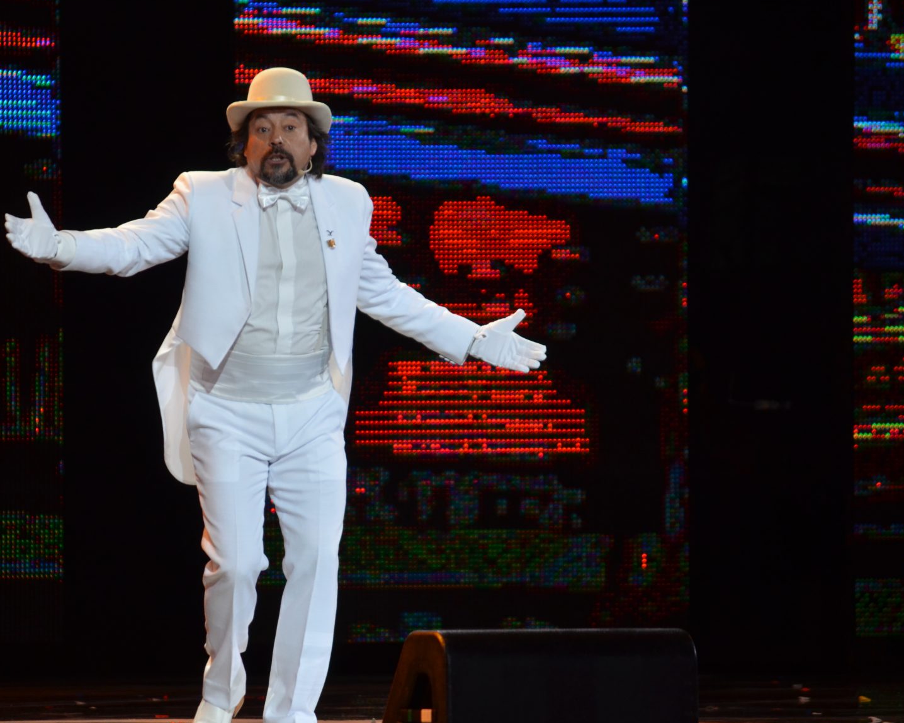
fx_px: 8845
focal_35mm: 331
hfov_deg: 5.8
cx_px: 287
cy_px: 397
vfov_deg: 4.7
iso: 800
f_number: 5.3
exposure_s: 1/160
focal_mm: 165
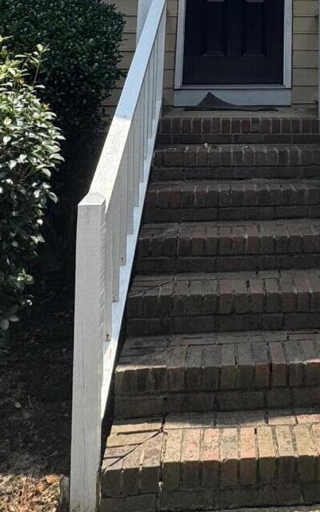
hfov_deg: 26.9
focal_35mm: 46
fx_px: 642
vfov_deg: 35.7
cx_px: 293
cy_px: -78
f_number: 2.2
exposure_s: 1/812
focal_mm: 2.22
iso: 50
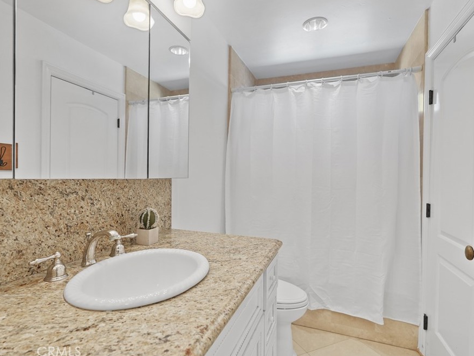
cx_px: 224
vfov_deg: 69.9
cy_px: 174
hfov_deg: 85.9
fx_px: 254
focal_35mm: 19
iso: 400
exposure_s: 1/15
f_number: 4.5
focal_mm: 16.5
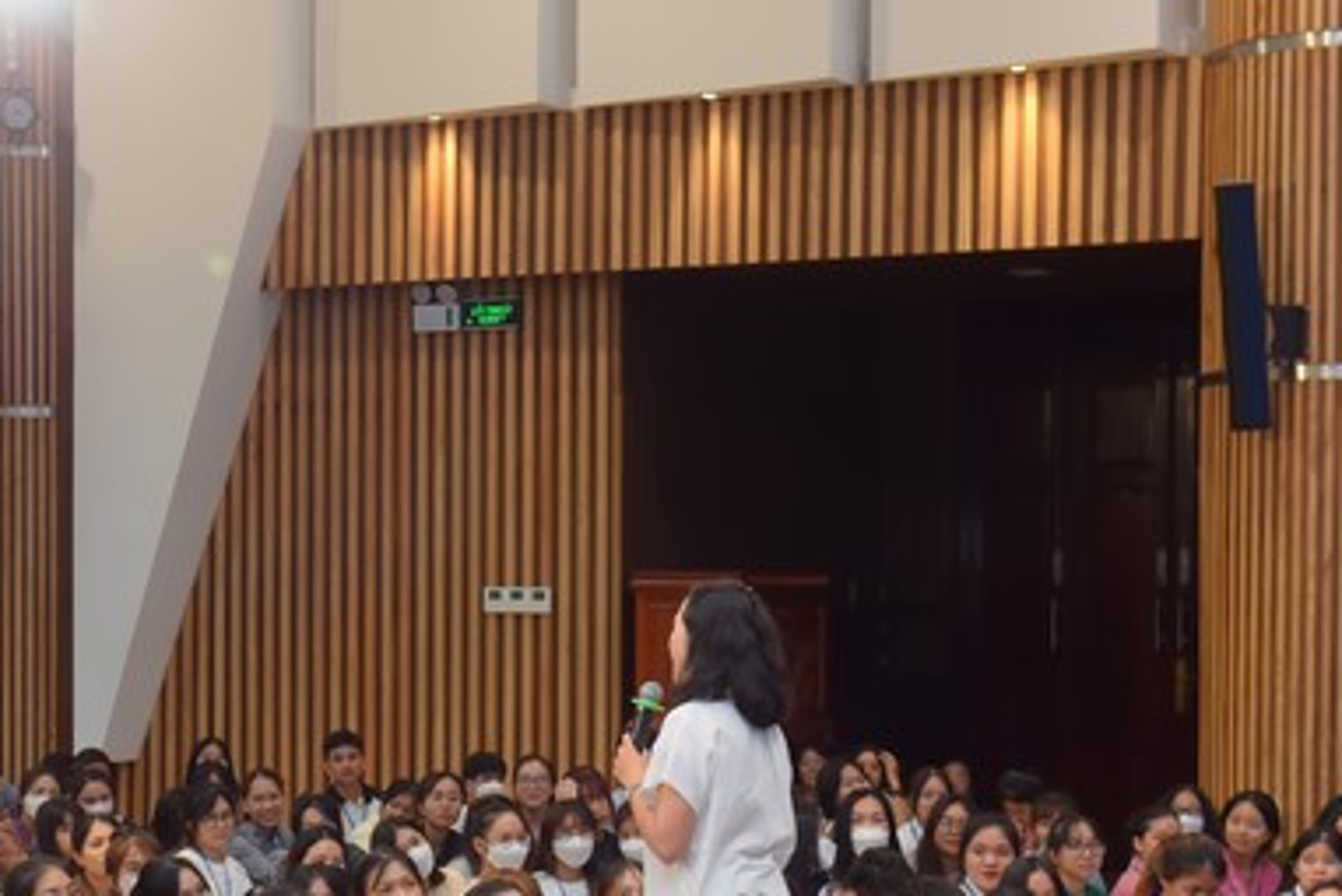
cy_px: 645
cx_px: 471
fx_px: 3170
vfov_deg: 16.0
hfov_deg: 23.8
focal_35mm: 85
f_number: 4
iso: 1250
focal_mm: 50
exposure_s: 1/125
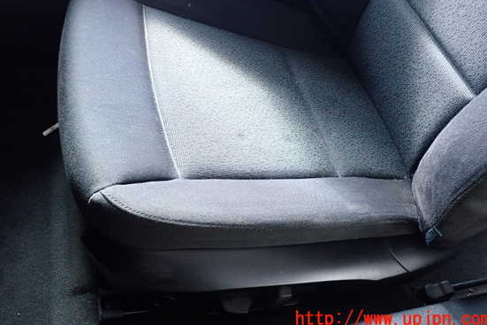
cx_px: 230
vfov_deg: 38.7
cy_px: 131
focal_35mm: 34
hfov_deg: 55.8
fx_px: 460
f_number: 2.3
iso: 640
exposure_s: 1/125
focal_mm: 5.4
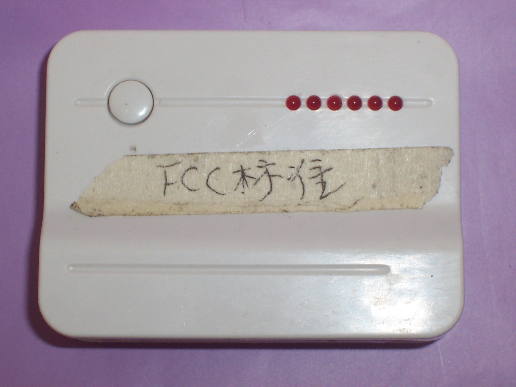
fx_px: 1655
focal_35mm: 111
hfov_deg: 17.7
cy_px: 194
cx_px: 258
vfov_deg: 13.3
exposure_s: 1/90
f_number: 4.8
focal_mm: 16.8
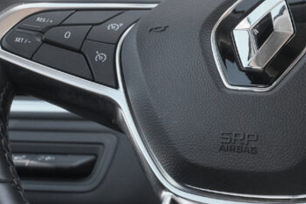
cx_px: 168
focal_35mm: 200
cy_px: 66
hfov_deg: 10.3
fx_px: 1700
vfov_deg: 6.9
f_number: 9
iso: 2000
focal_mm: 45
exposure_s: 1/80
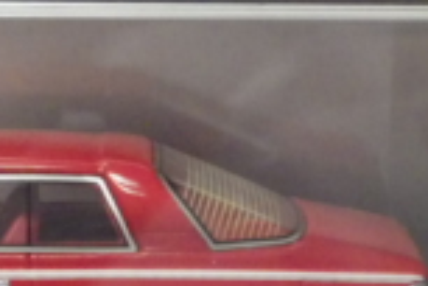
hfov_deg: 6.6
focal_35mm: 309
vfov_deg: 4.4
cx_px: -213
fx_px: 3673
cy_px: 261
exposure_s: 1/30
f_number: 4.2
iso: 800
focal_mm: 12.8
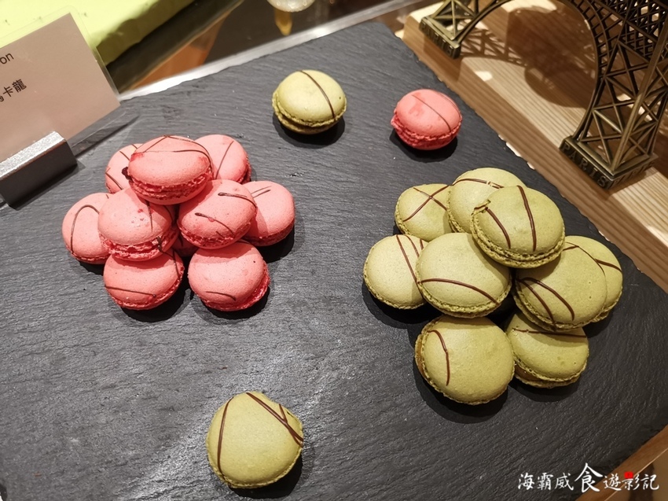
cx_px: 334
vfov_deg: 51.3
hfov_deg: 65.3
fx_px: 521
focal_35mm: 27
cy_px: 250
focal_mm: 3.95
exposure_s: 1/40
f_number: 1.8
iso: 500
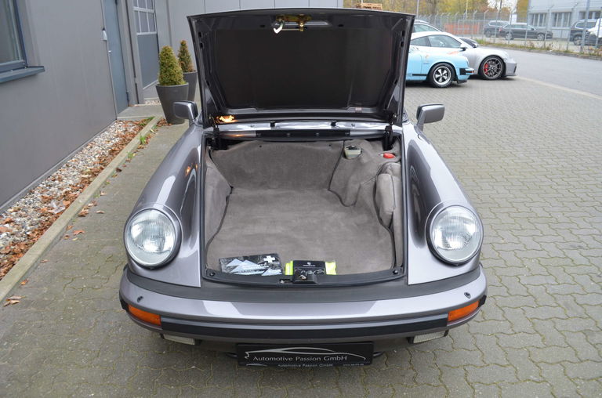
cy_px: 199
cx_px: 301
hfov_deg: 67.5
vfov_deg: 47.7
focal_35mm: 27
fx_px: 450
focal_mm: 18
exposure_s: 1/80
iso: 400
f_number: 4.5
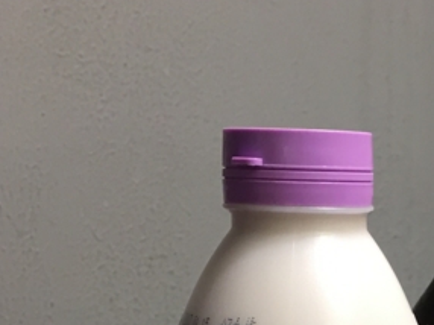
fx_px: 1303
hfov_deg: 18.3
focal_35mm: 104
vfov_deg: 13.1
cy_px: 548
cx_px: 458
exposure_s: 1/17
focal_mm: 4.15
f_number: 2.2
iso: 40
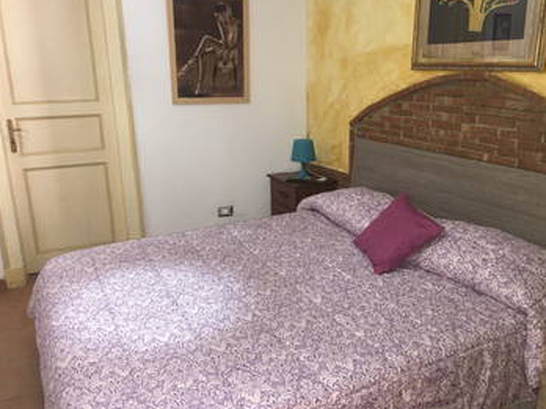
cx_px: 279
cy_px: 204
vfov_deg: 46.8
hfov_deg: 60.0
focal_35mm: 30
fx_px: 473
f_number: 2.2
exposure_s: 1/33
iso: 200
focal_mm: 4.15
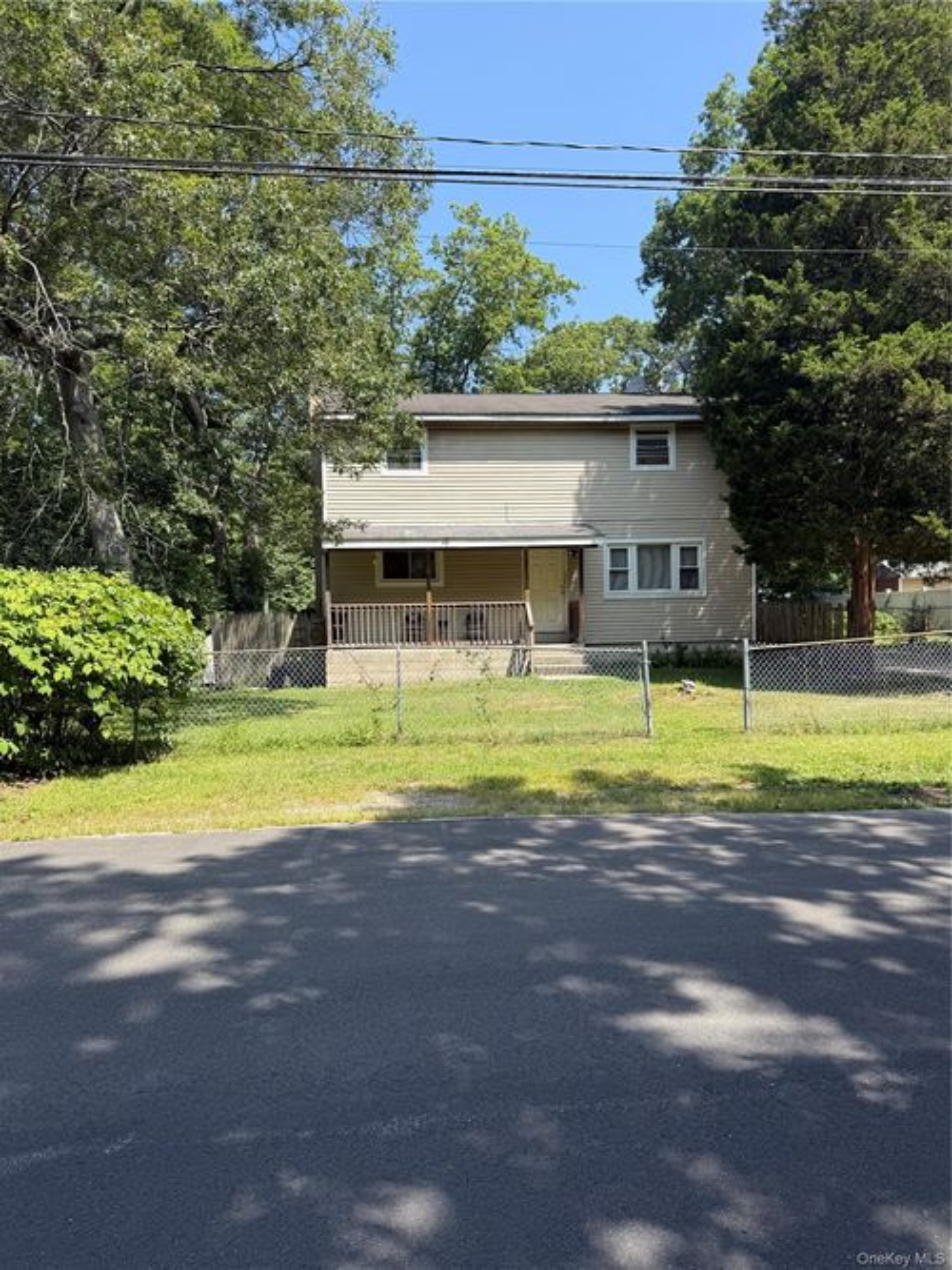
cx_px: 476
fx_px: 880
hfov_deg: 56.8
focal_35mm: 24
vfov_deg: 71.6
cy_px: 635
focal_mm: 6.76
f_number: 1.78
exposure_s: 1/1618
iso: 80
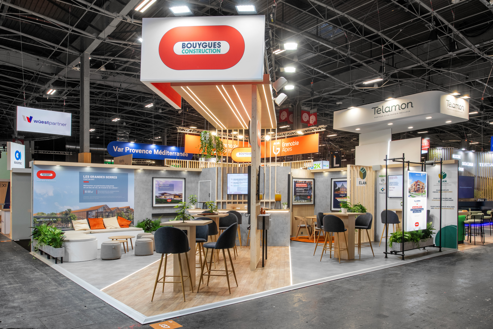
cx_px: 246
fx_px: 329
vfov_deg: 53.1
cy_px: 164
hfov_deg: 73.7
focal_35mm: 24
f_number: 11
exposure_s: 1/125
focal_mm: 24
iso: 500
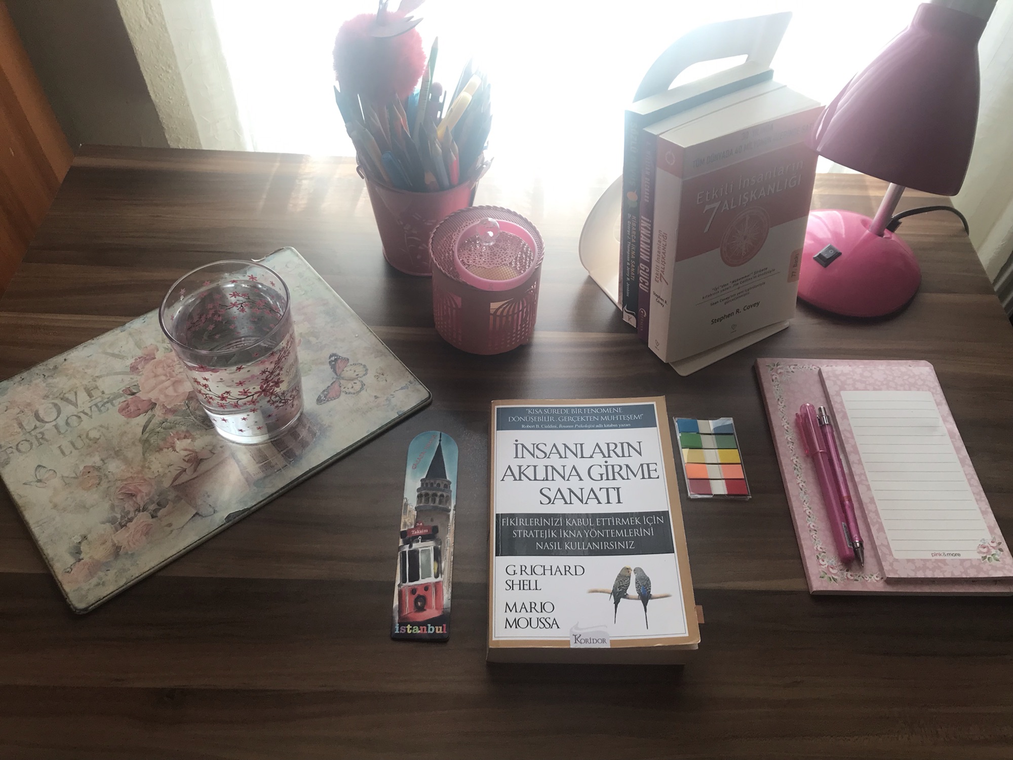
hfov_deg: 63.4
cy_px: 380
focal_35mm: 28
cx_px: 506
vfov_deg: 49.7
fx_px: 819
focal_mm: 3.99
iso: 20
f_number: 1.8
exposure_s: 1/95
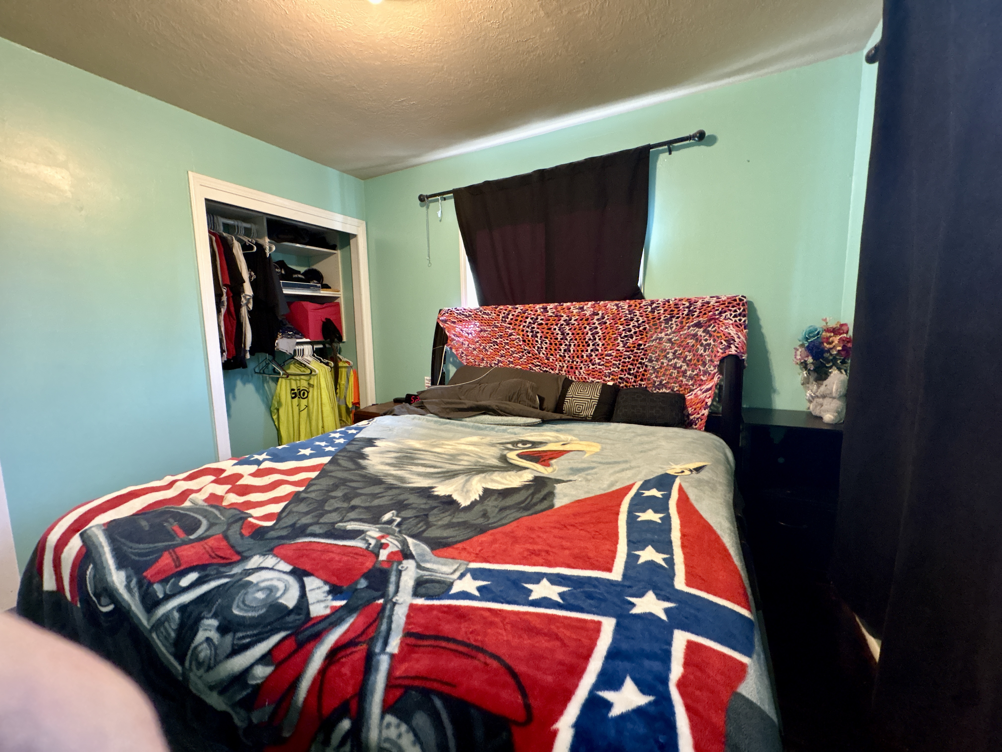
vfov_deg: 85.7
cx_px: 501
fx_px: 405
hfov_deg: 102.1
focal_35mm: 14
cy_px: 376
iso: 640
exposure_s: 1/60
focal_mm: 2.22
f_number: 2.2
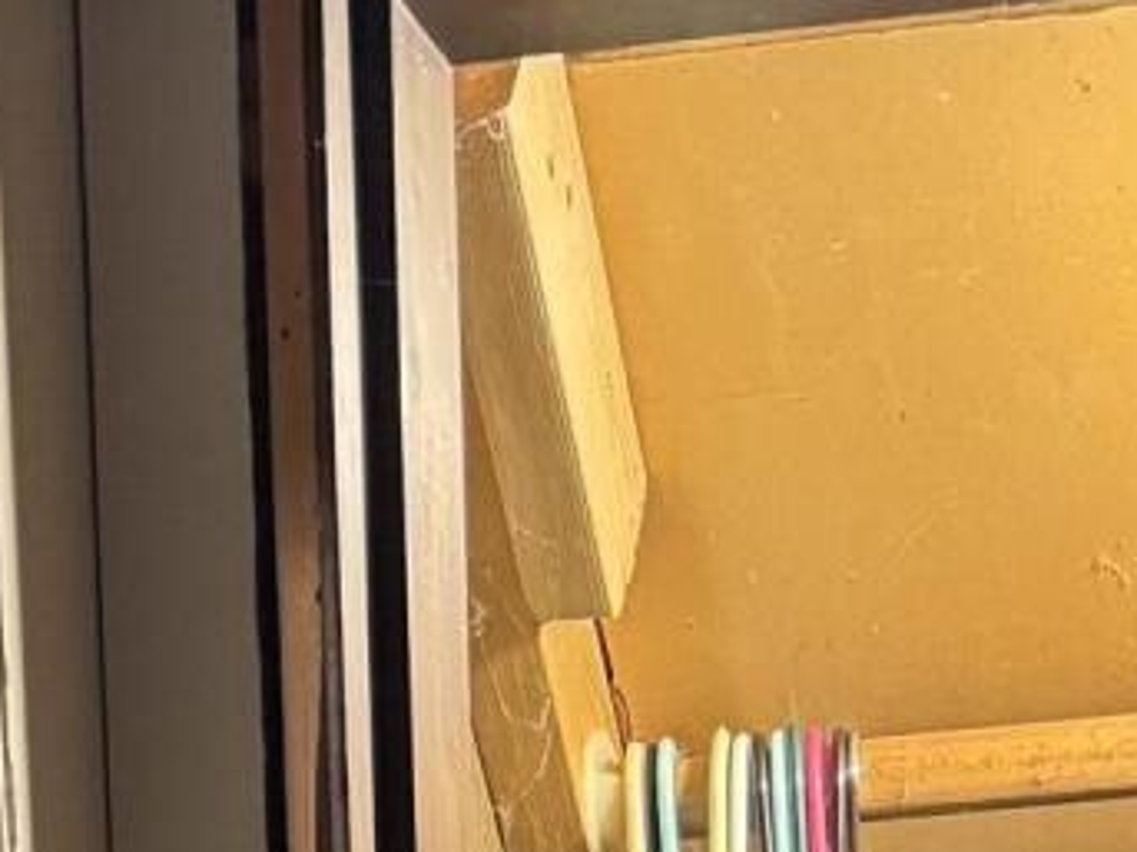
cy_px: 2599
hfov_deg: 14.1
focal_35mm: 140
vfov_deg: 8.7
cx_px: 633
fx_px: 4597
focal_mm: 6.76
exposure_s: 1/60
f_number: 1.78
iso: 800
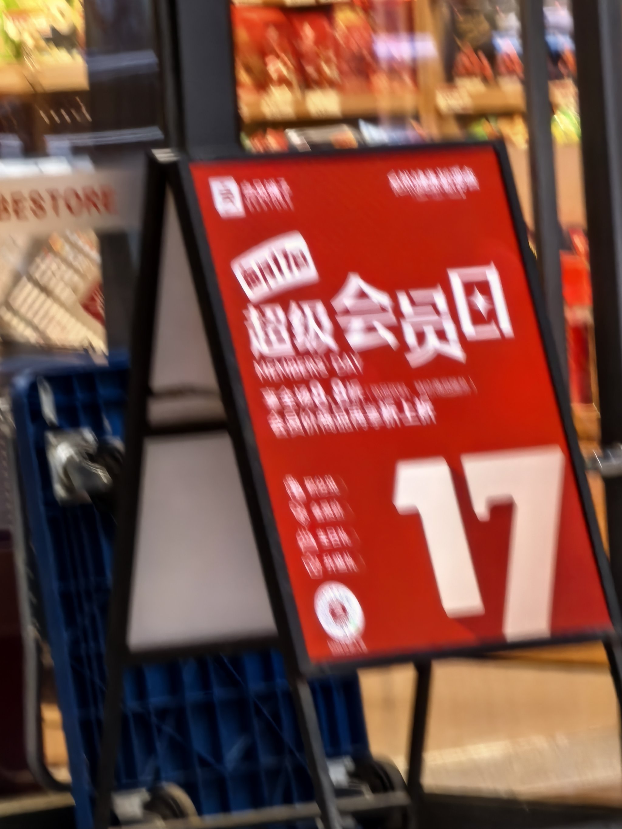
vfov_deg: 7.3
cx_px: 311
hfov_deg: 5.5
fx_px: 6469
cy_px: 414
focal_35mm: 270
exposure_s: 1/33.3
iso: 250
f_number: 3
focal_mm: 14.6
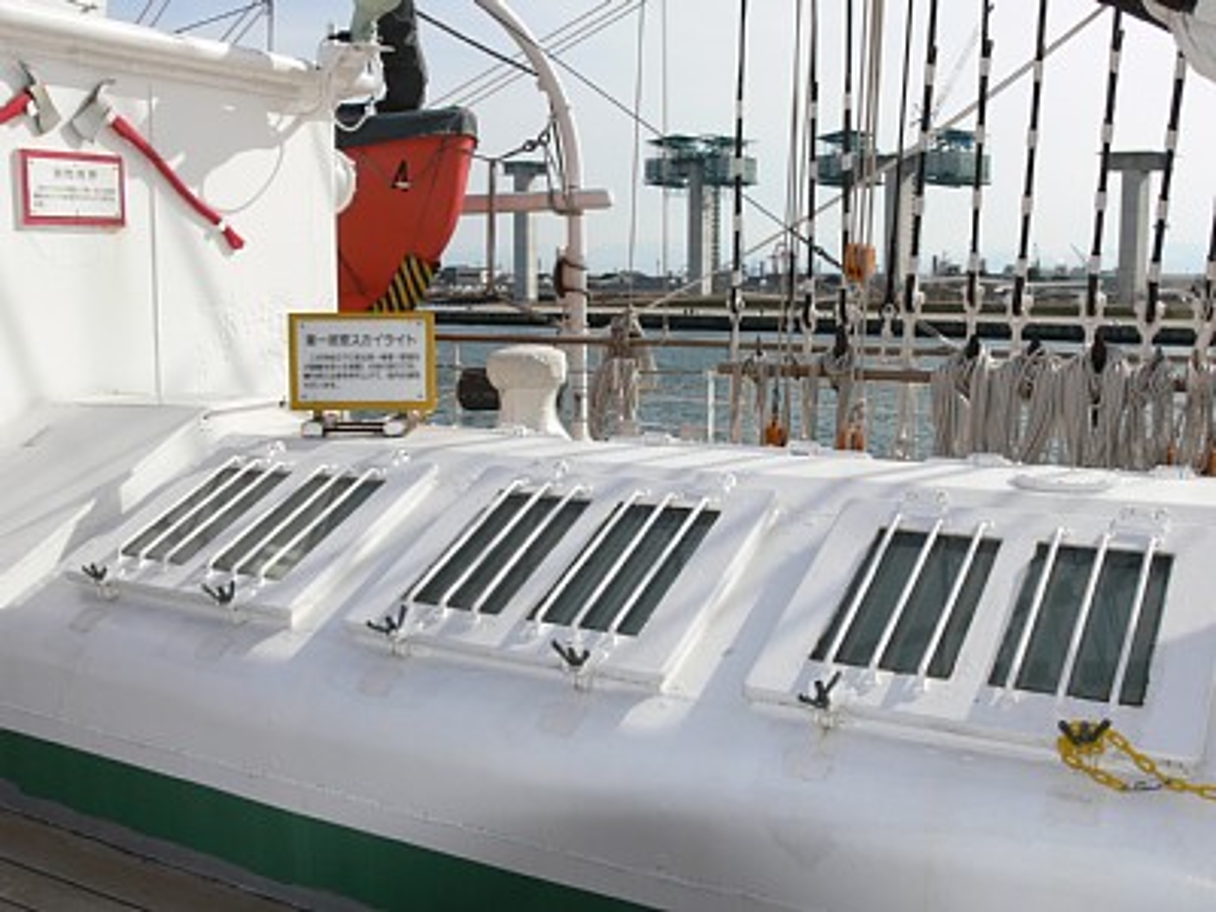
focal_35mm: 35
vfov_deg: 40.7
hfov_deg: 52.6
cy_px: 456
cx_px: 608
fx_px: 1229
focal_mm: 7.4
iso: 80
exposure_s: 1/400
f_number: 6.3
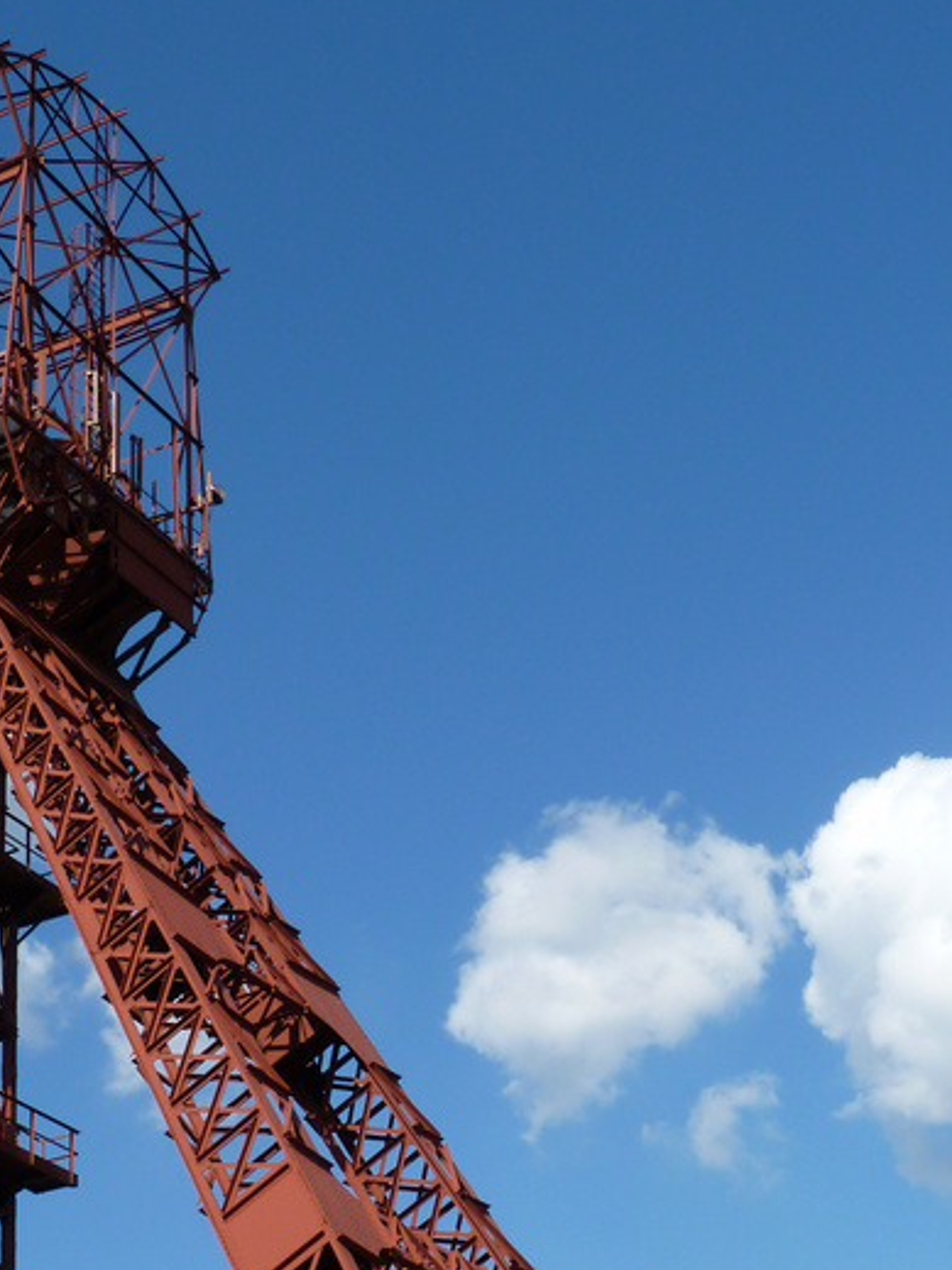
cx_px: 284
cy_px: 1096
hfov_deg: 19.0
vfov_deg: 24.7
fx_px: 2825
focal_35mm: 77
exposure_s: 1/320
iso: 80
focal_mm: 6.6
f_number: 5.6
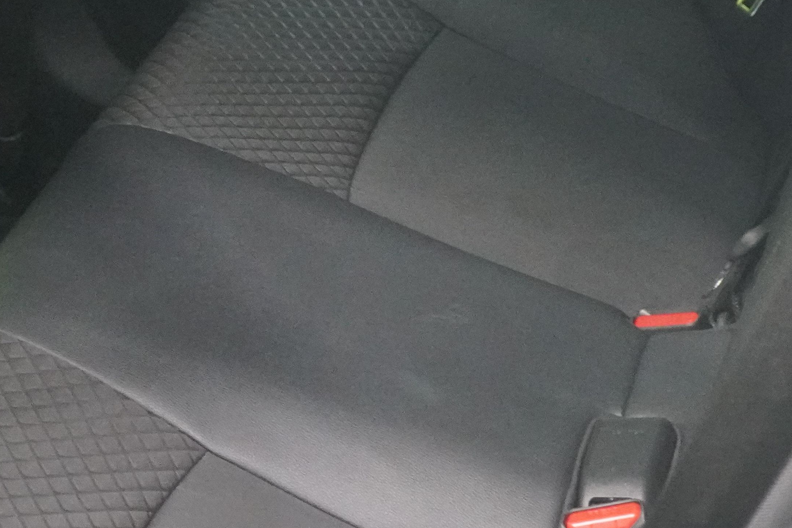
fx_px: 2552
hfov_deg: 17.4
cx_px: 110
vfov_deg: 11.8
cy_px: 154
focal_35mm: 116
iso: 6400
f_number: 3.5
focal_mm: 28
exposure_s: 1/25
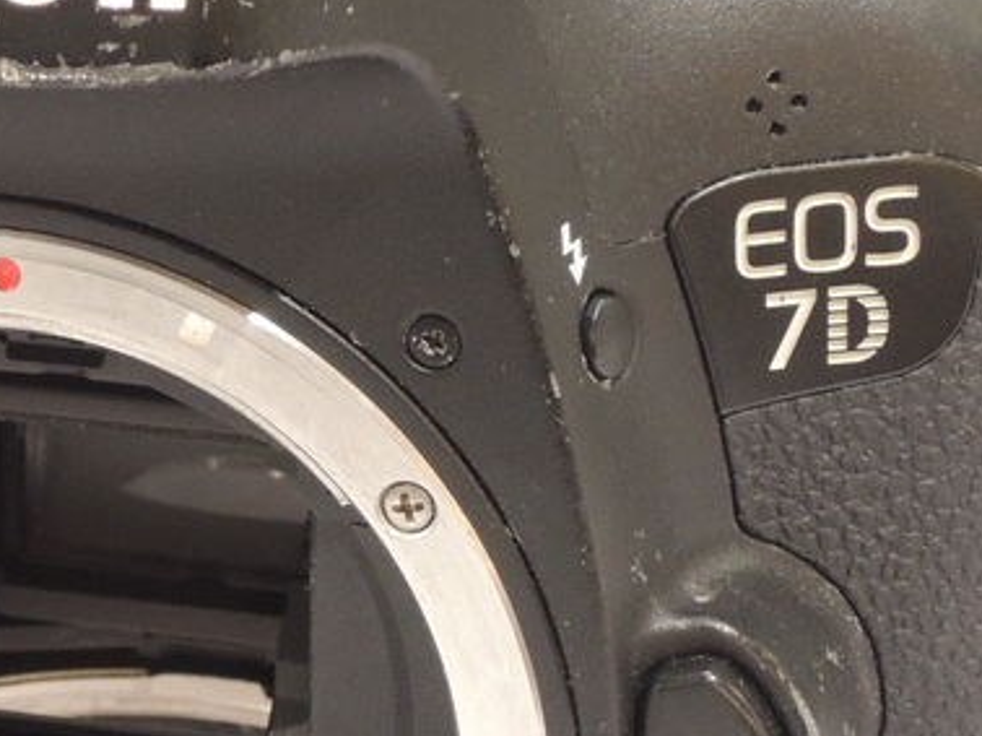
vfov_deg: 7.5
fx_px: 5585
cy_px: 408
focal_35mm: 197
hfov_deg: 9.9
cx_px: -78
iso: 400
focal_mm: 11.1
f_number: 4.2
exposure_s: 1/25
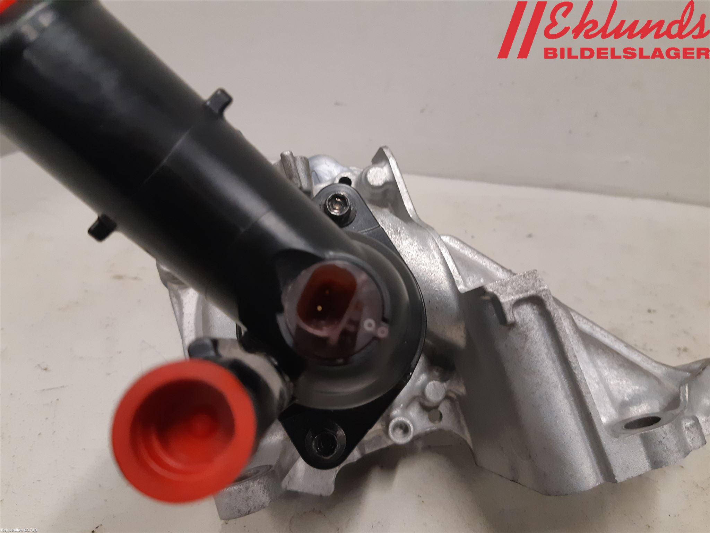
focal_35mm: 26
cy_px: 266
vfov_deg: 53.1
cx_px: 355
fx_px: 533
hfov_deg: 67.3
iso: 250
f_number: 1.7
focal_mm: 3.93
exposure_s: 1/60
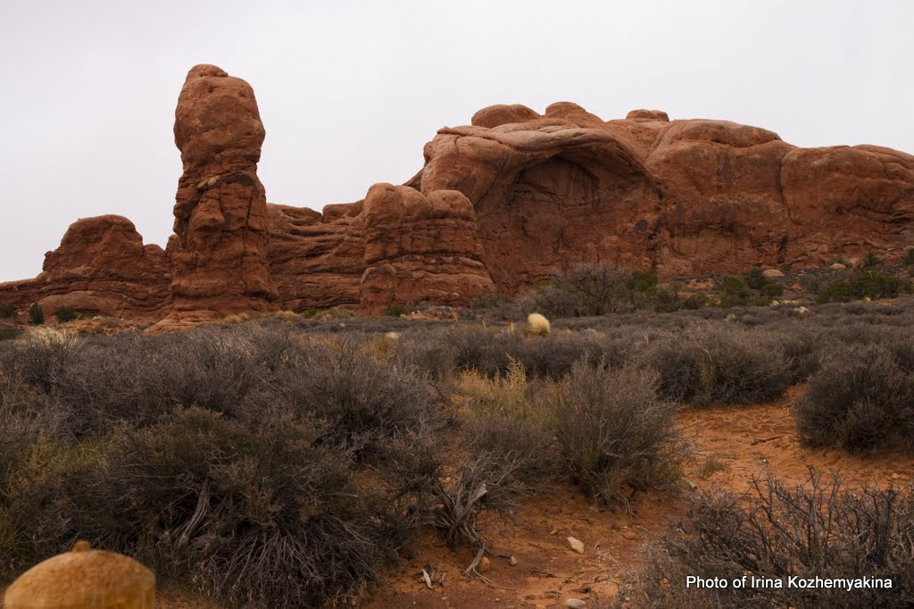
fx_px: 1142
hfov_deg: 43.6
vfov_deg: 29.8
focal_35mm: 45
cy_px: 304
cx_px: 457
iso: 400
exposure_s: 1/8
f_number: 9
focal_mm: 30
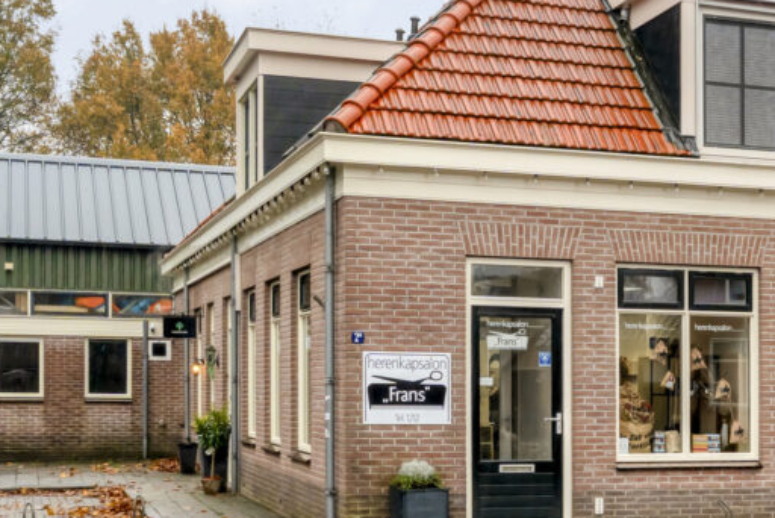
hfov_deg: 28.6
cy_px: 207
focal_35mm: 68
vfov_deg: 20.0
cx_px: 681
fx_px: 1465
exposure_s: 1/60
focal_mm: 23
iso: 1000
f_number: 10
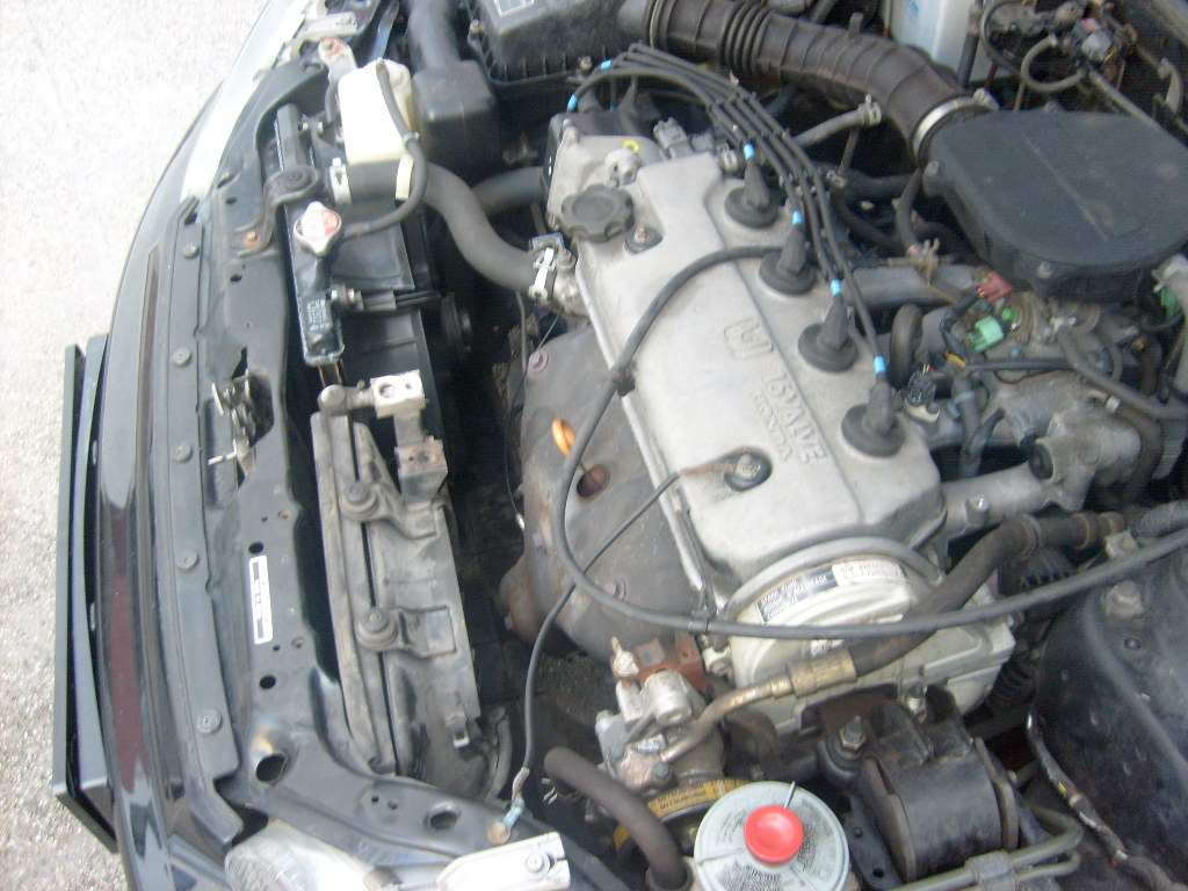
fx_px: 1201
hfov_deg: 52.6
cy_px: 446
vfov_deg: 40.7
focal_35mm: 35
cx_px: 594
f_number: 2.8
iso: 100
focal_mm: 5.8
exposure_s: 1/30
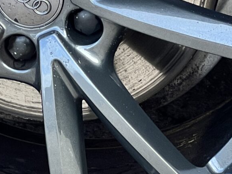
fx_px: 2298
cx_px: 63
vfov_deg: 4.3
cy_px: -58
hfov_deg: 5.8
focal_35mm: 343
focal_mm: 9
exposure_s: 1/99
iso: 80
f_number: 2.8
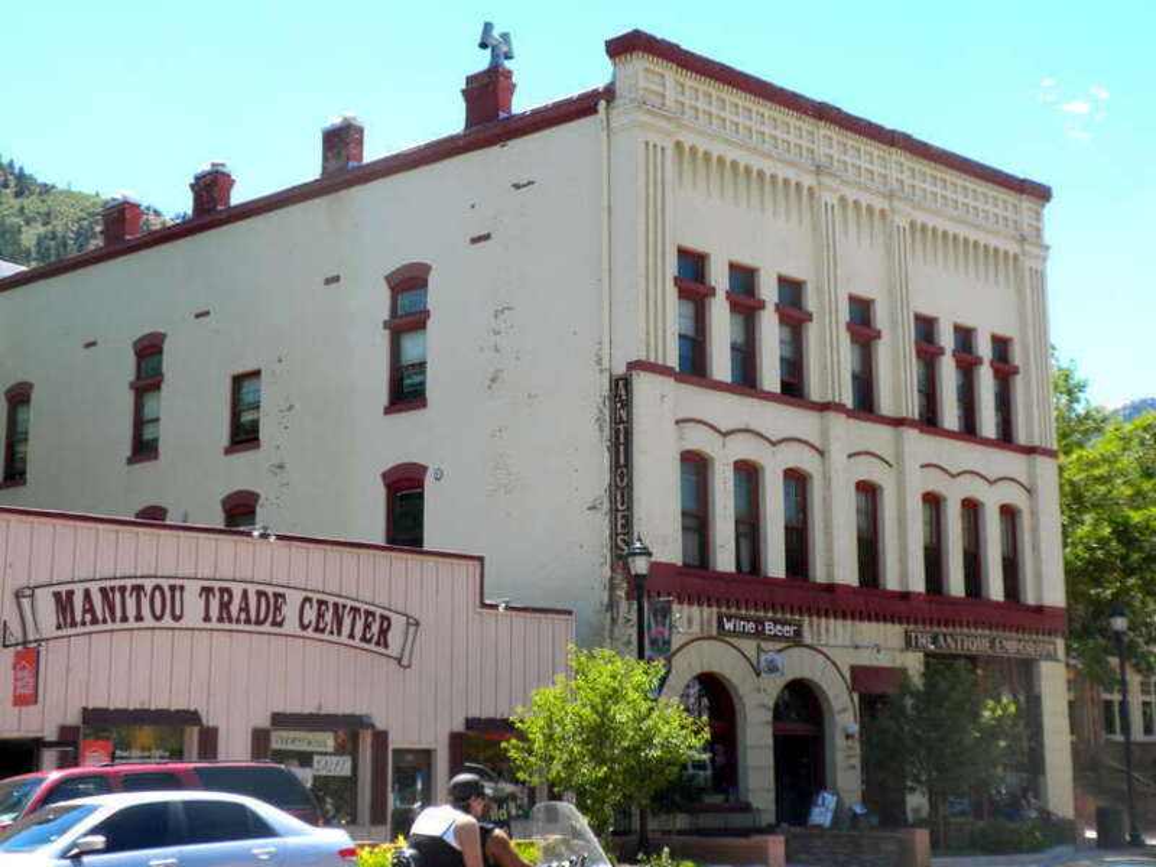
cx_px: 578
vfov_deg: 28.0
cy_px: 434
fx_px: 1737
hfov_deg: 36.8
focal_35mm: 52
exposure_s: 1/232
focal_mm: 9.1
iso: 64
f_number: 4.3
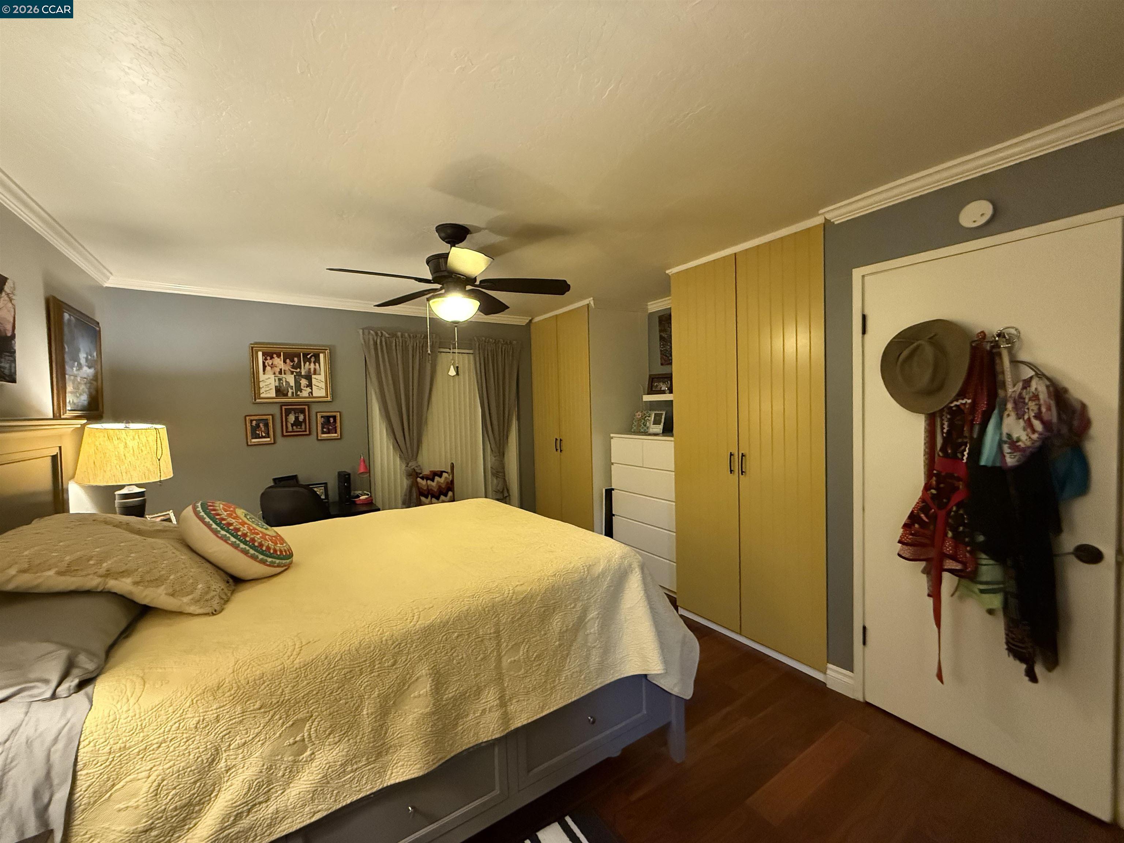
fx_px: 455
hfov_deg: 102.1
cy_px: 422
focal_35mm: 14
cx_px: 562
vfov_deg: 85.7
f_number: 2.2
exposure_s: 1/60
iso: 1000
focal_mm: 2.22
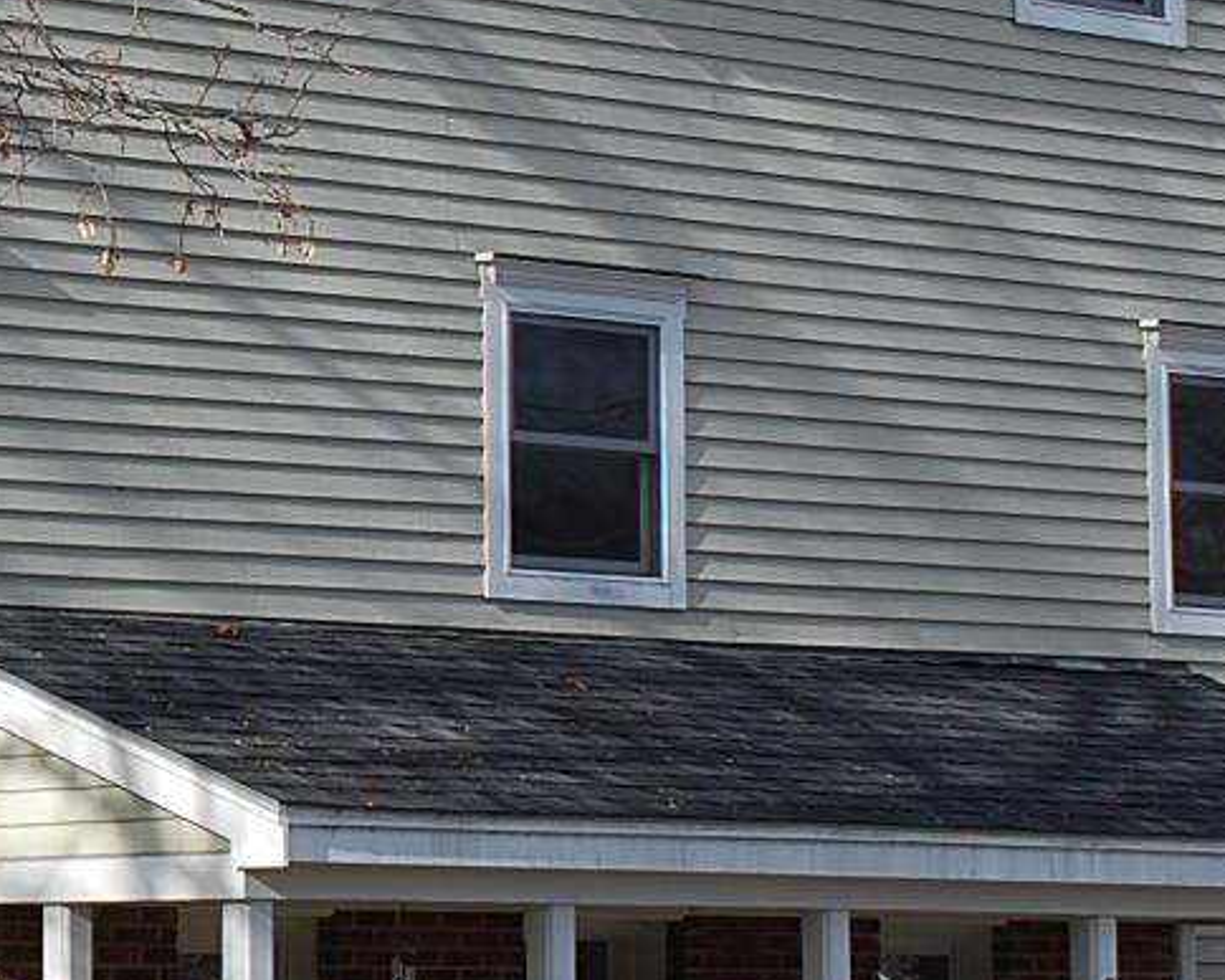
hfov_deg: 12.0
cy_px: 347
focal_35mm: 158
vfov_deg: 9.8
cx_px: -195
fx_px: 5727
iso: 100
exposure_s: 1/200
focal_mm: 28
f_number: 7.1
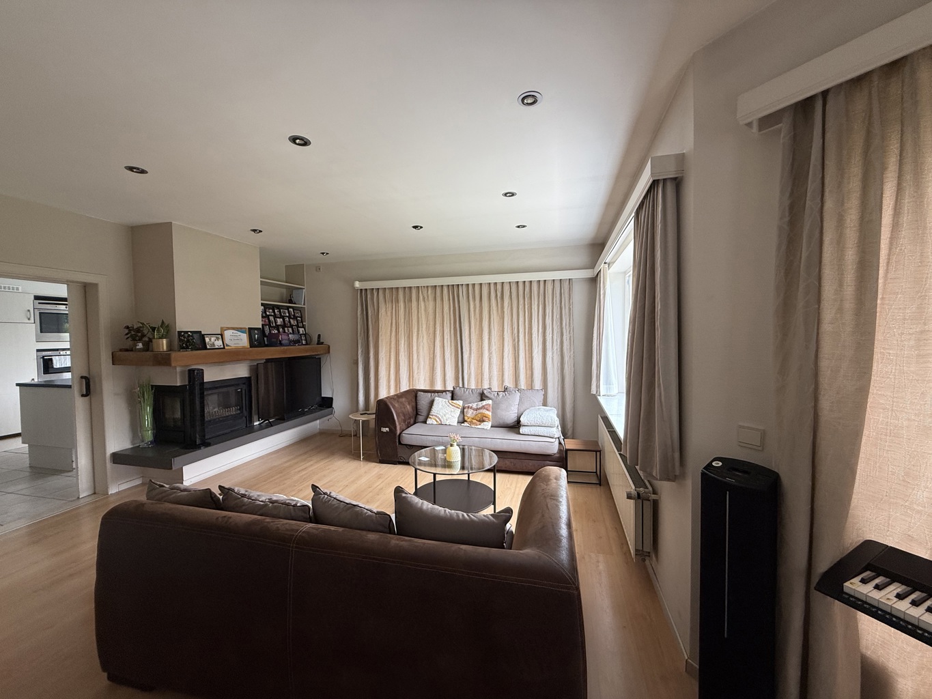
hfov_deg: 102.1
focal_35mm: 14
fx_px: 377
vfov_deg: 85.7
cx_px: 466
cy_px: 350
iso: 80
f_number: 2.2
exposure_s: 1/99
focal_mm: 2.22
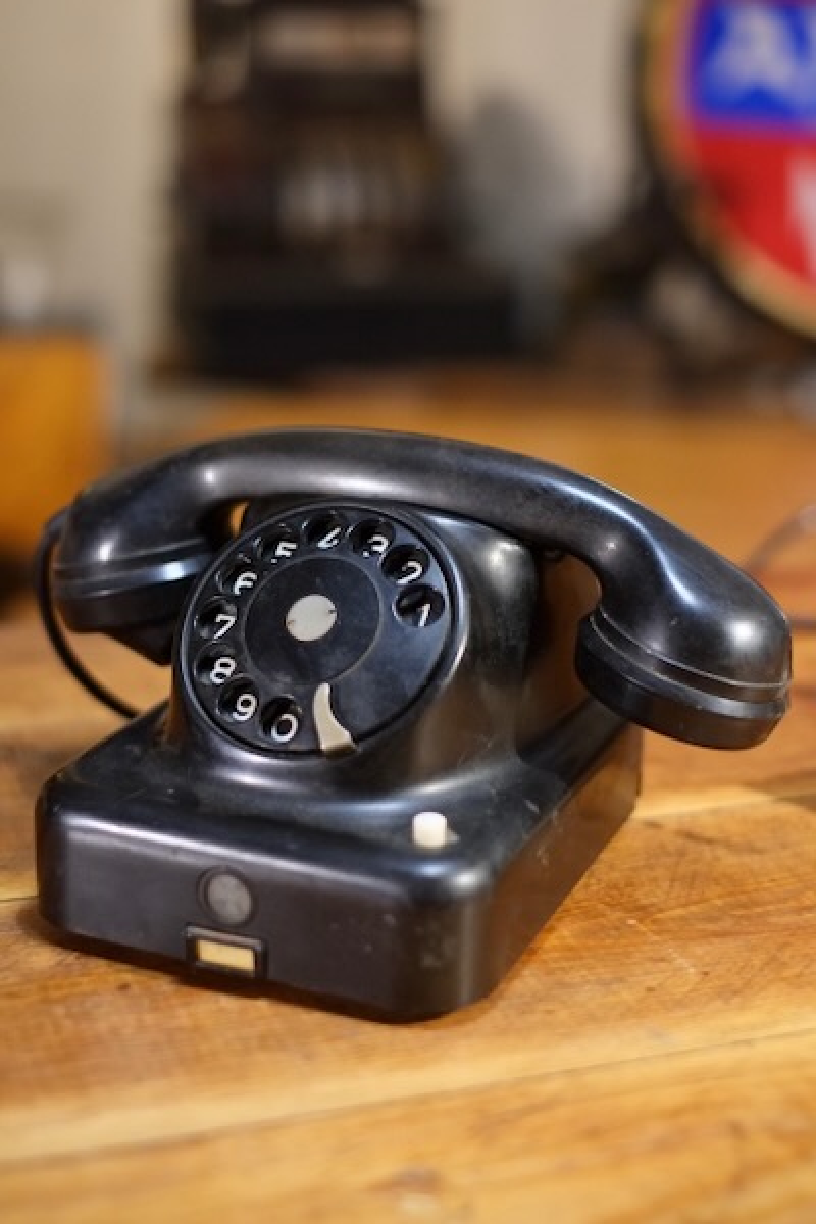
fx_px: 1802
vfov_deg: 37.5
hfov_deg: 25.5
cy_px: 612
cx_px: 408
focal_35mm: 53
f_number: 1.8
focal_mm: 35
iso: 2000
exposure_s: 1/250
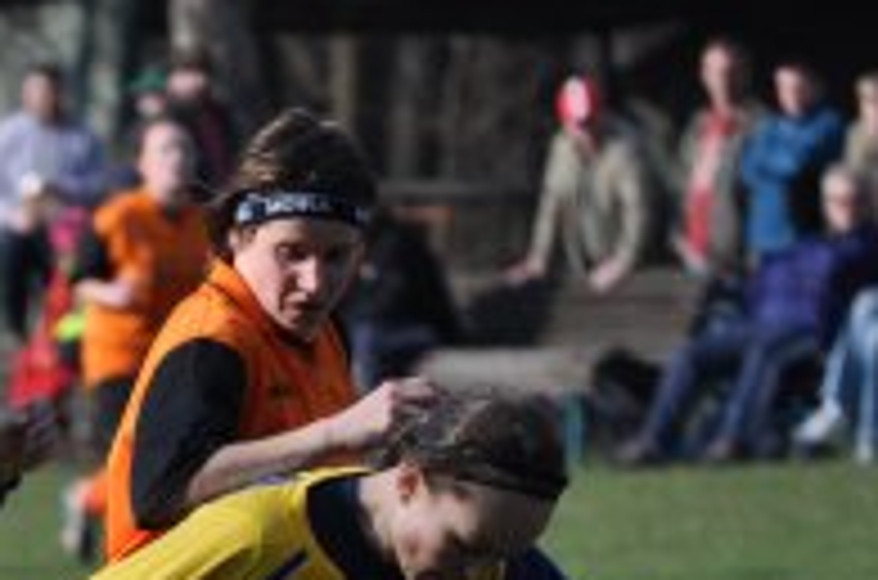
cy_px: 812
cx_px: 108
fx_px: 20607
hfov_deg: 2.4
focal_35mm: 847
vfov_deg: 1.6
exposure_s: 1/1600
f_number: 5.6
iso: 400
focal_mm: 200
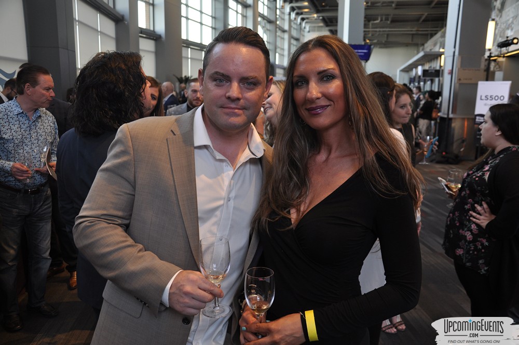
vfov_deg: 39.9
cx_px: 260
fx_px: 475
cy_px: 172
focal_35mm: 33
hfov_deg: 57.3
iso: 400
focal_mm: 22
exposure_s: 1/60
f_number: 5
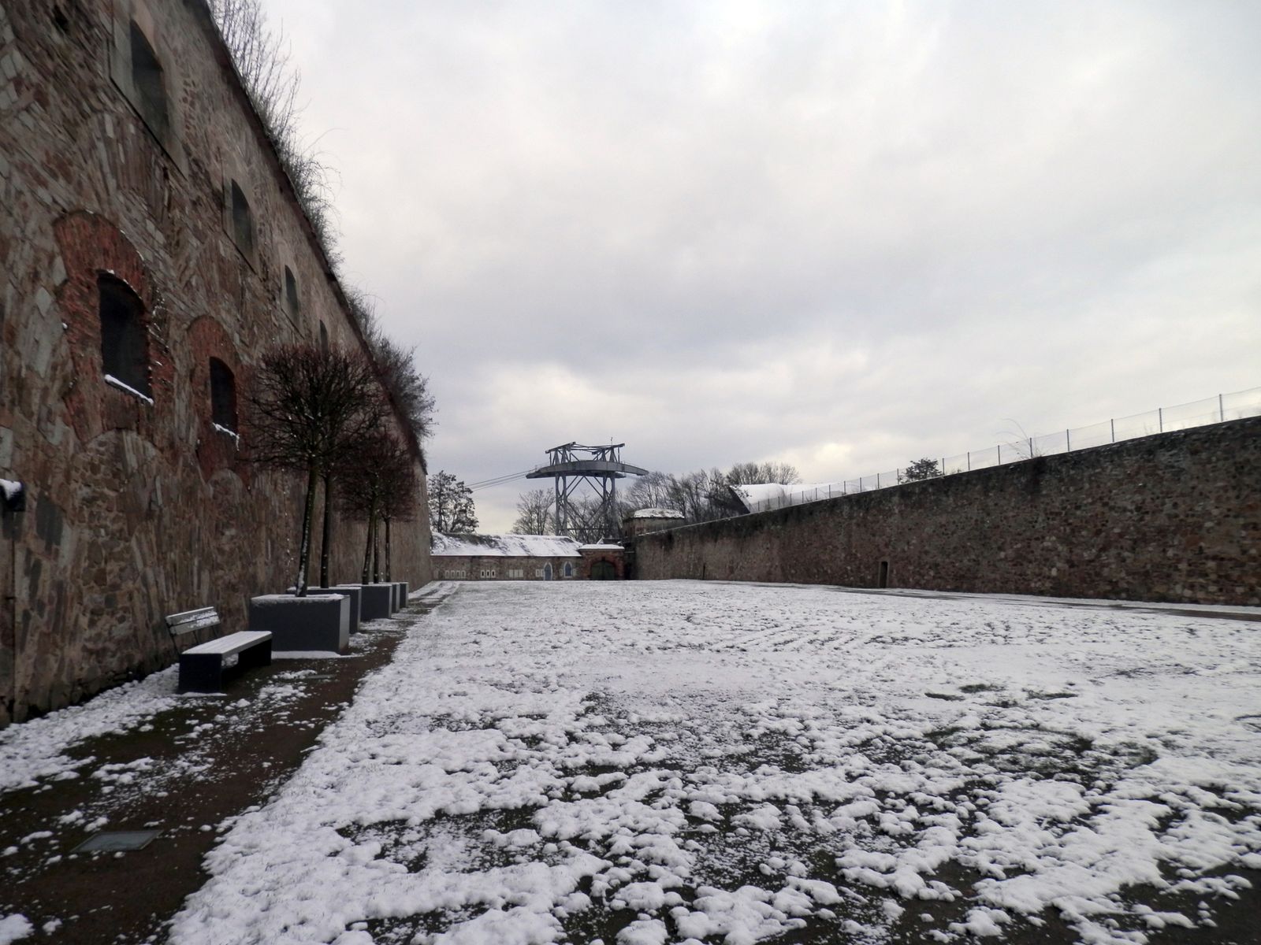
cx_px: 630
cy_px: 472
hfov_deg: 69.4
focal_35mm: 25
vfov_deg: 54.9
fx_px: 911
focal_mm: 4.5
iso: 80
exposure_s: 1/250
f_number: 3
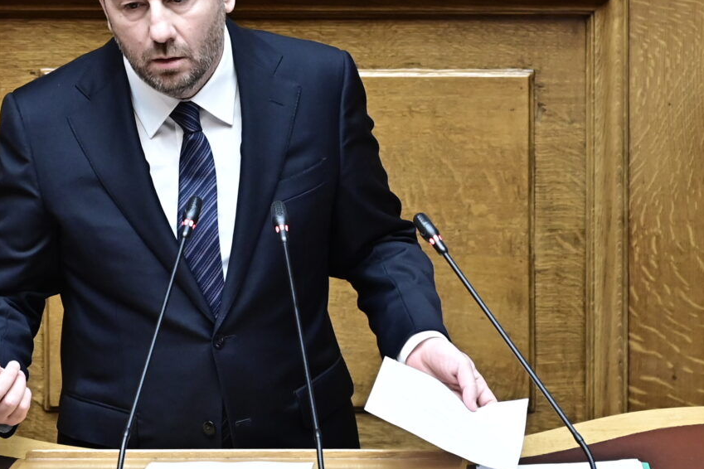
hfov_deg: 4.9
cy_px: 175
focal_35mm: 424
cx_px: 230
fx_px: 8291
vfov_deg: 3.2
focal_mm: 200
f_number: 3.2
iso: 1600
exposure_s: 1/400
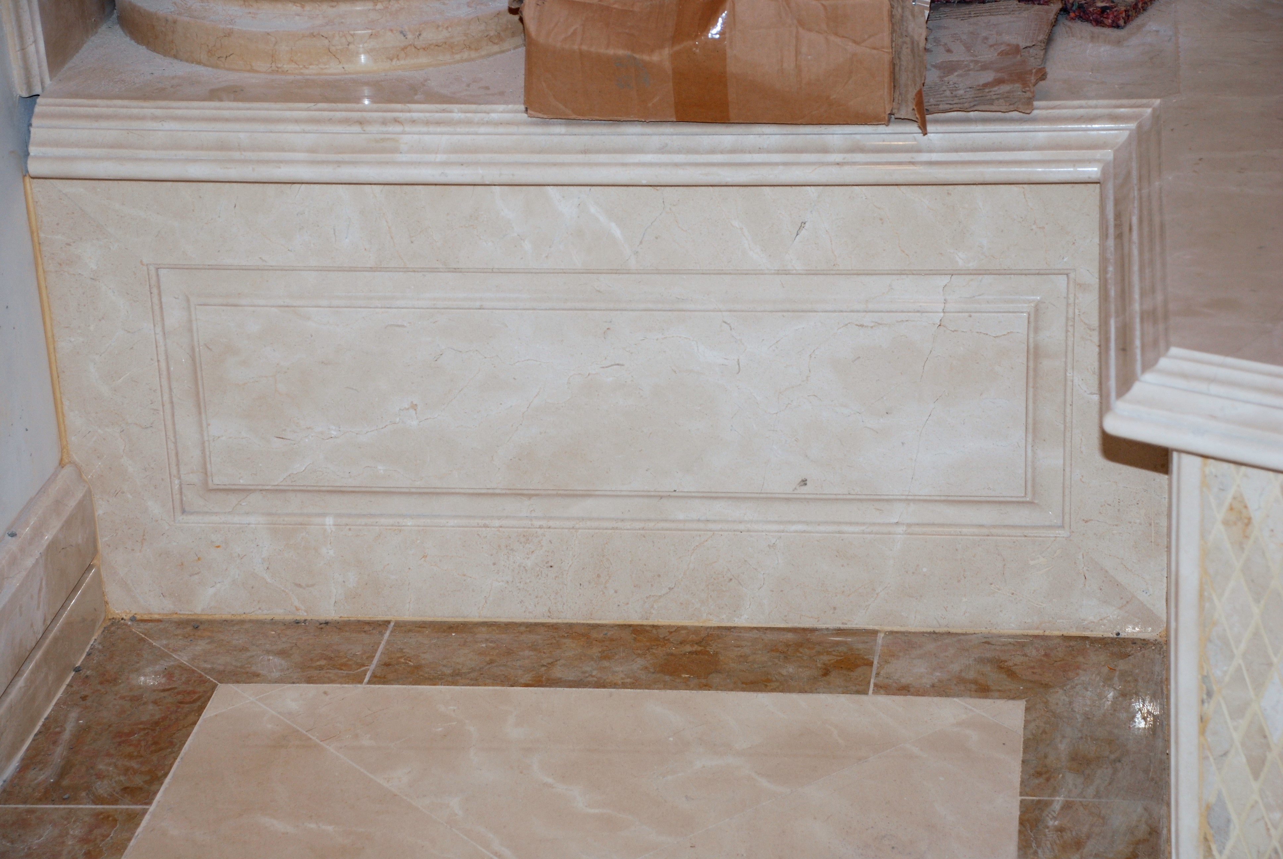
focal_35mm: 93
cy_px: 430
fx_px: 3318
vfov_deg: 14.7
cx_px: 642
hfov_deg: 21.9
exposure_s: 1/60
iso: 200
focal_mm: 62
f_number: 5.3
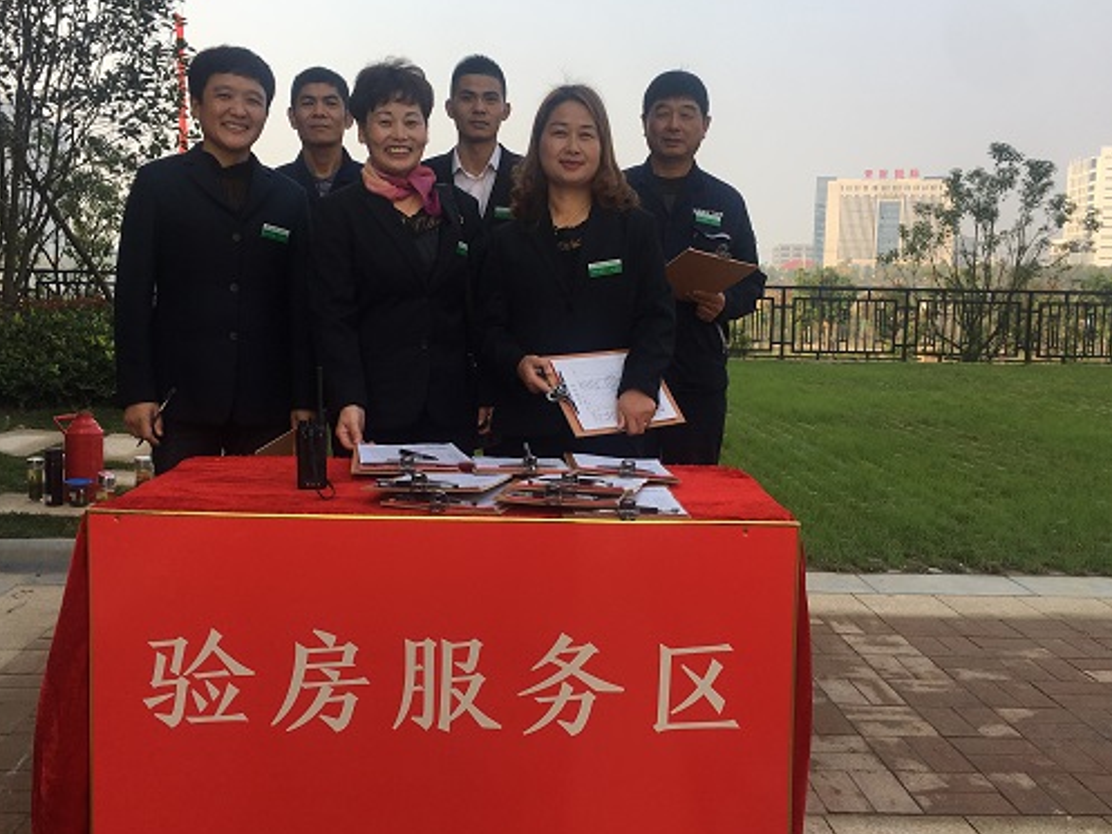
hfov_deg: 52.6
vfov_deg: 40.7
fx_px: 1125
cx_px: 528
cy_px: 400
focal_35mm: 35
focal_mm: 4.15
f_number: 2.2
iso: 25
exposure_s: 1/646
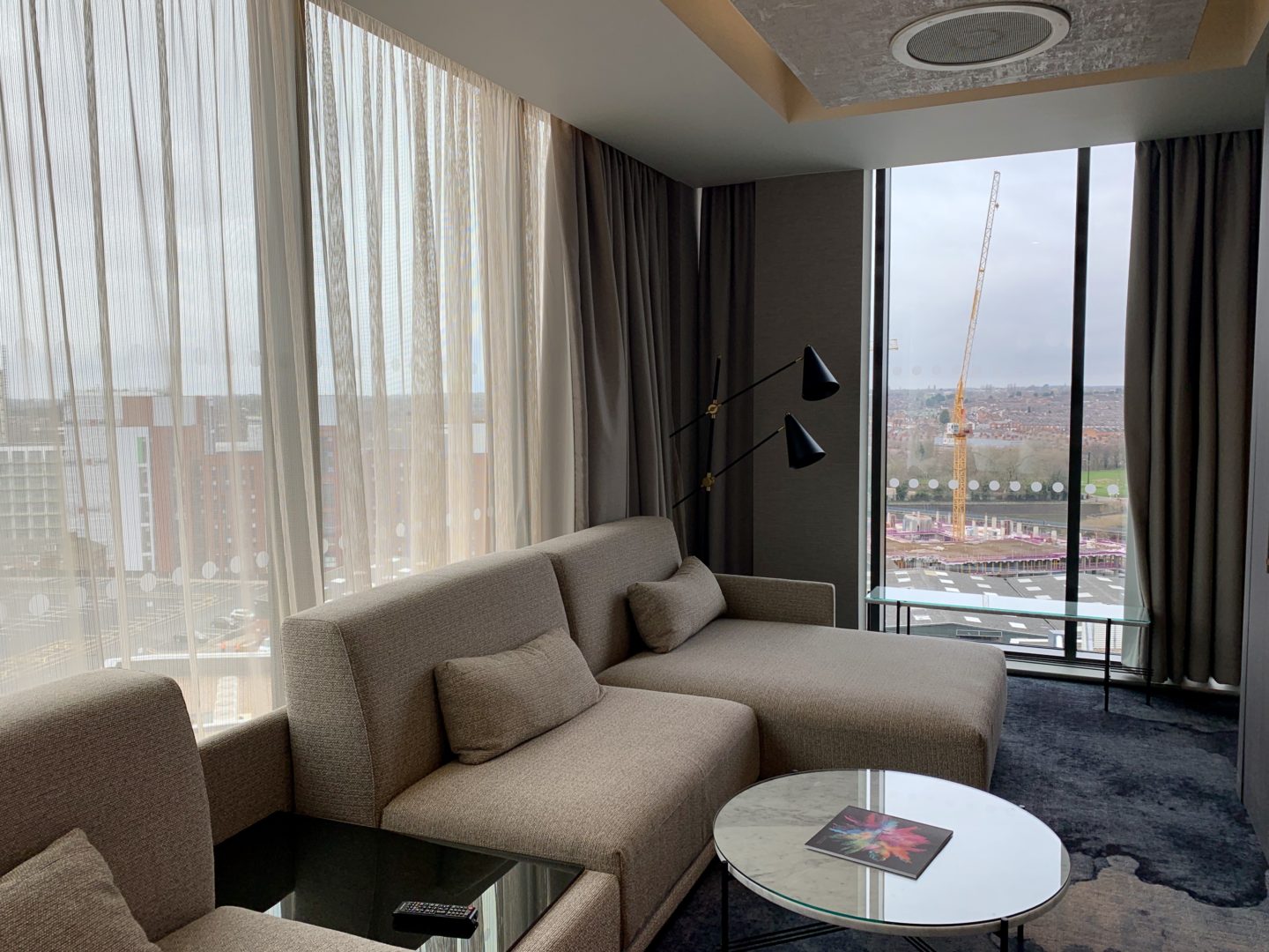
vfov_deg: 53.1
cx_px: 634
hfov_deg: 67.3
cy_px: 476
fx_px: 953
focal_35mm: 26
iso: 25
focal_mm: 4.25
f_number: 1.8
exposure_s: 1/372
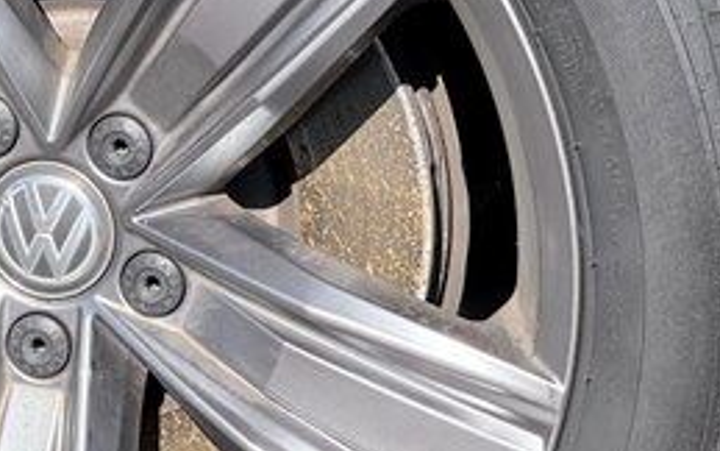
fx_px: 6163
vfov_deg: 4.2
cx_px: -19
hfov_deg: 6.7
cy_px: 248
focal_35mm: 314
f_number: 2.8
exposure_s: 1/644
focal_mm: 15.66
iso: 50
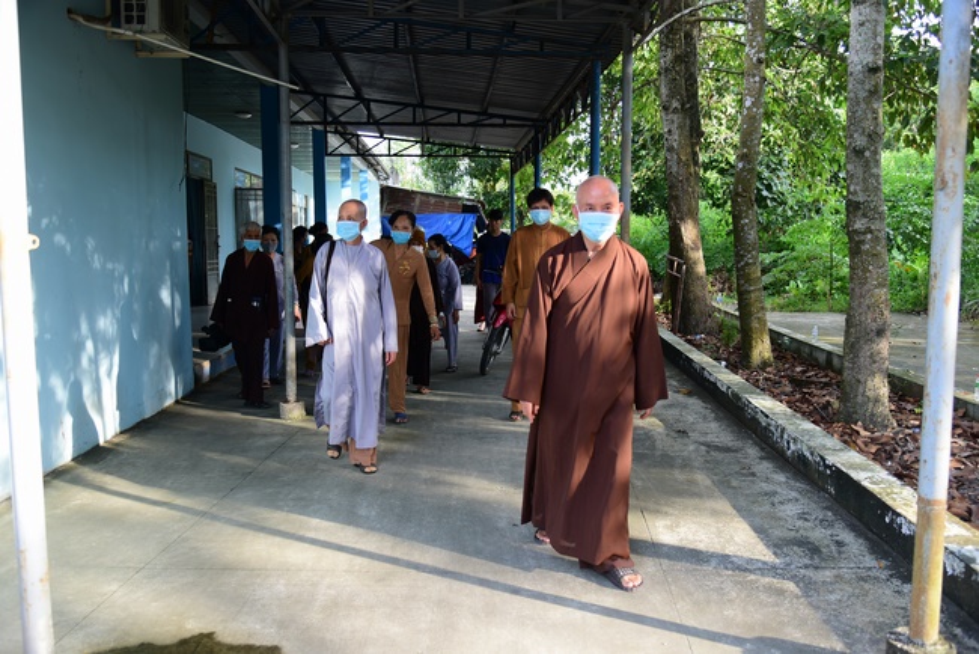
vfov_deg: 43.6
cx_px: 490
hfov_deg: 61.9
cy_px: 327
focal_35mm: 30
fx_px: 816
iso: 320
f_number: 4
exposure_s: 1/160
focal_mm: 30
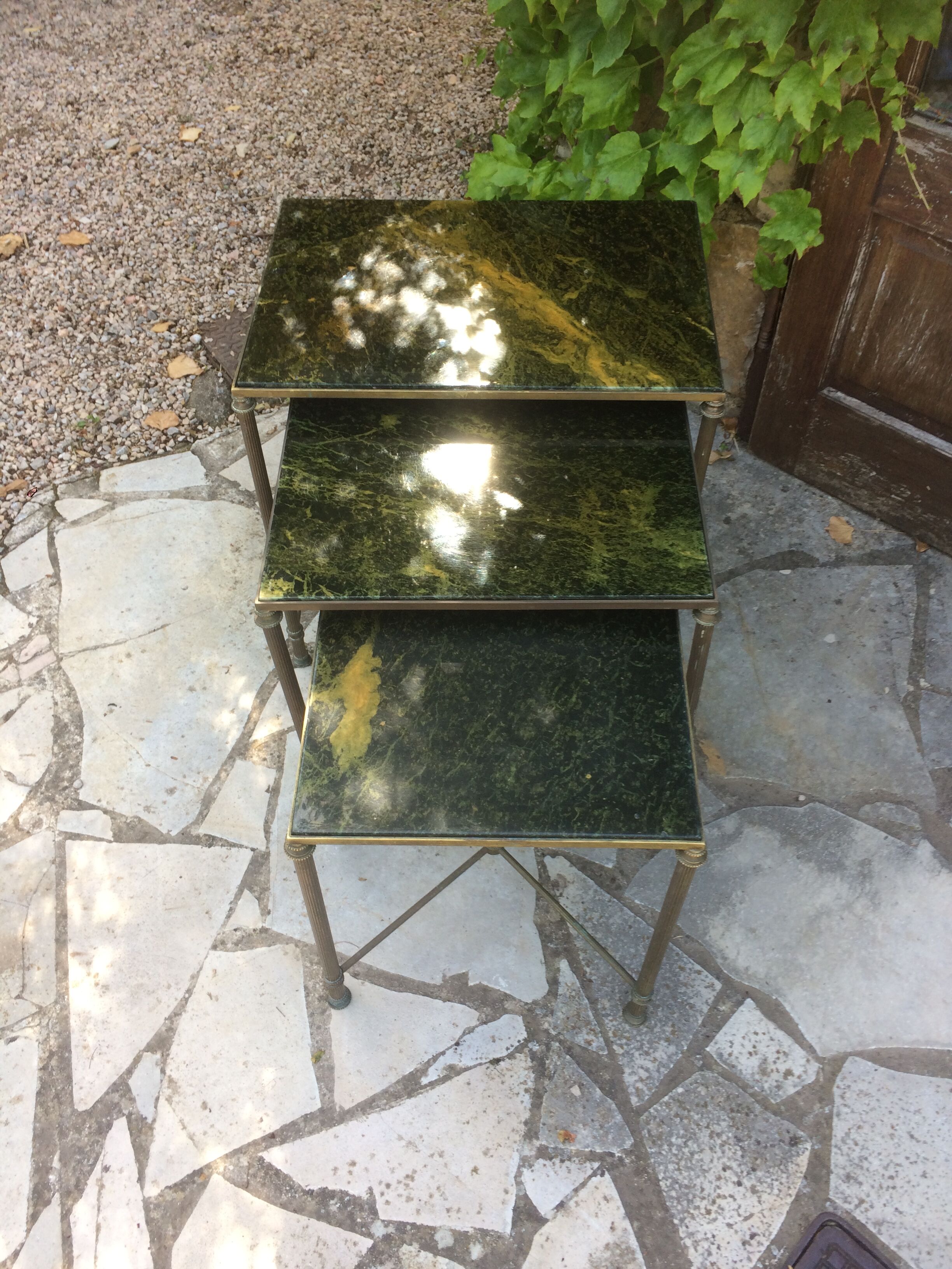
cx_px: 476
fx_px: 1063
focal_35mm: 29
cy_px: 634
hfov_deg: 48.2
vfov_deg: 61.7
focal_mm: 4.15
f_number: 2.2
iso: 32
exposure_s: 1/100
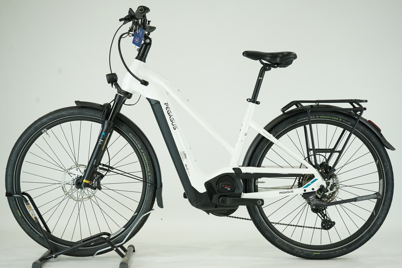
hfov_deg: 36.9
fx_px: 603
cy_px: 134
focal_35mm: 54
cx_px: 201
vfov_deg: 25.1
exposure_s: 1/200
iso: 1600
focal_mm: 54
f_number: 6.3
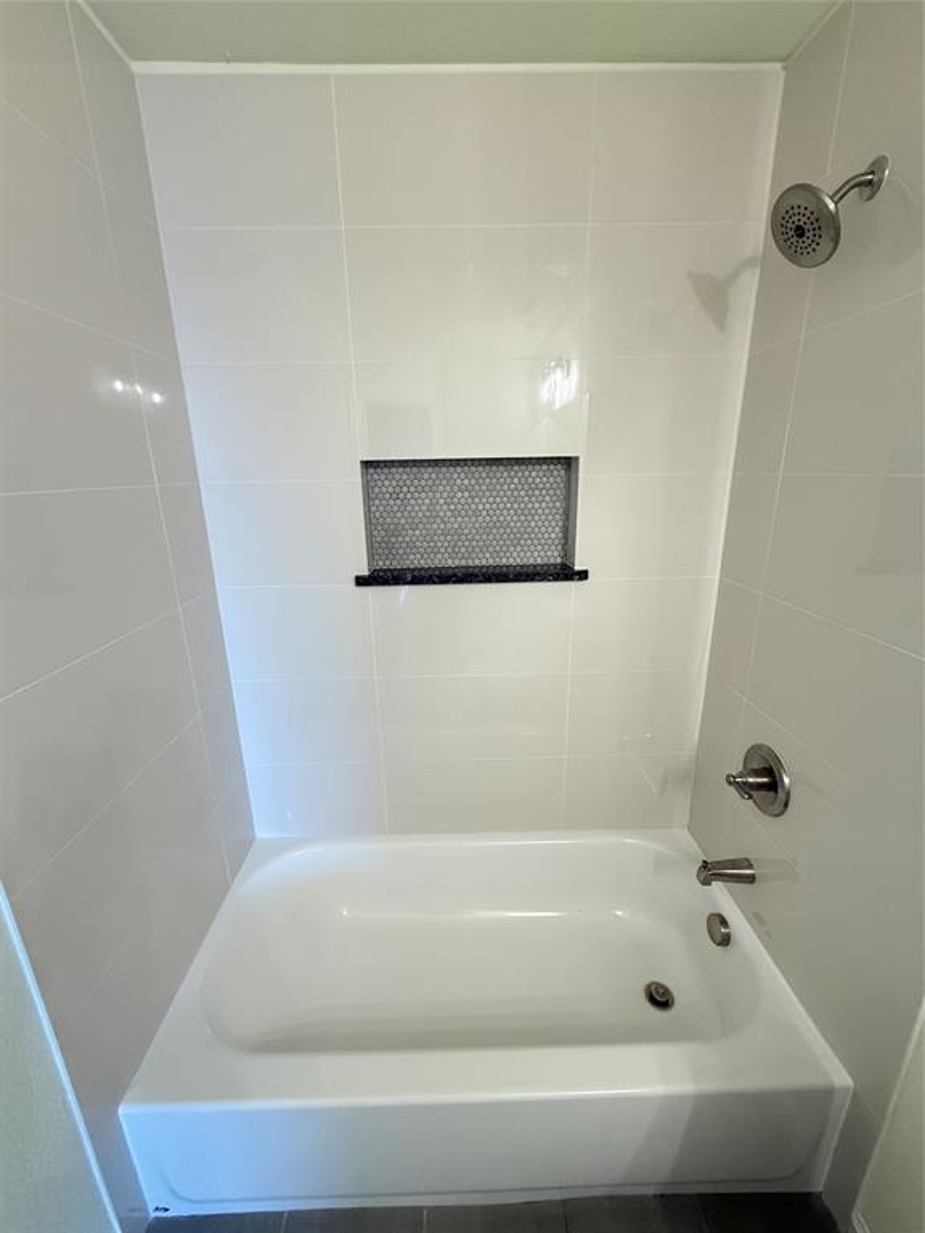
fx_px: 499
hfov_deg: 85.7
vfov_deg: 102.1
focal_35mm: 14
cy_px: 616
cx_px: 462
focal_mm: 2.22
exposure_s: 1/120
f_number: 2.2
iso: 400
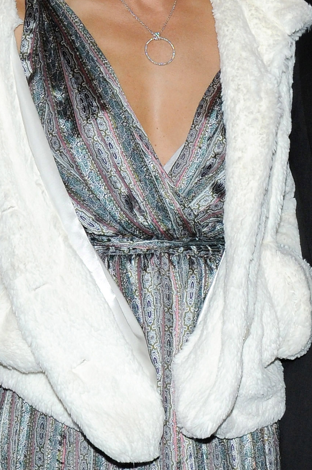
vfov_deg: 18.9
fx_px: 1409
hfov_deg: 12.6
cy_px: 228
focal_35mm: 108
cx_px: 256
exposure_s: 1/200
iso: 400
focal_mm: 31
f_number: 6.3
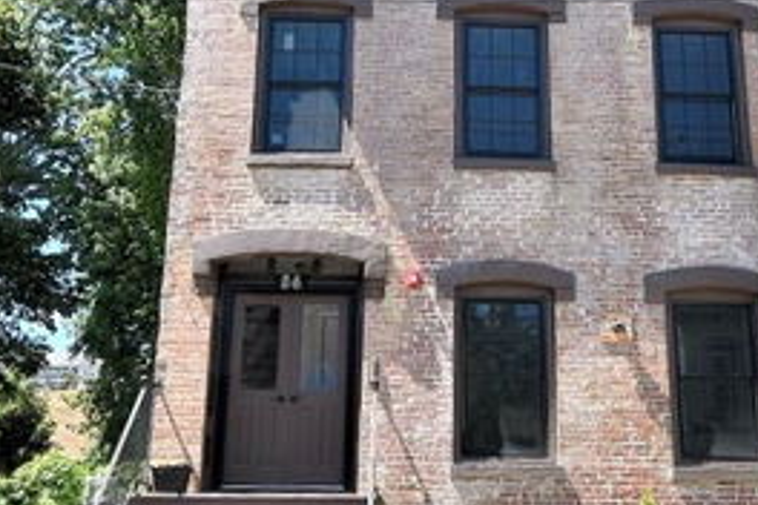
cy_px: 220
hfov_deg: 60.1
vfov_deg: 42.2
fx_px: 653
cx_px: 431
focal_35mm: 31
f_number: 8
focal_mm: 11
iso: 140
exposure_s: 1/250
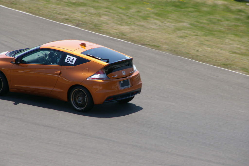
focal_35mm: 330
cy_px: 83
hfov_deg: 6.2
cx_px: 124
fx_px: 2282
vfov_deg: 4.2
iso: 200
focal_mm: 220
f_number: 13
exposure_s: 1/125
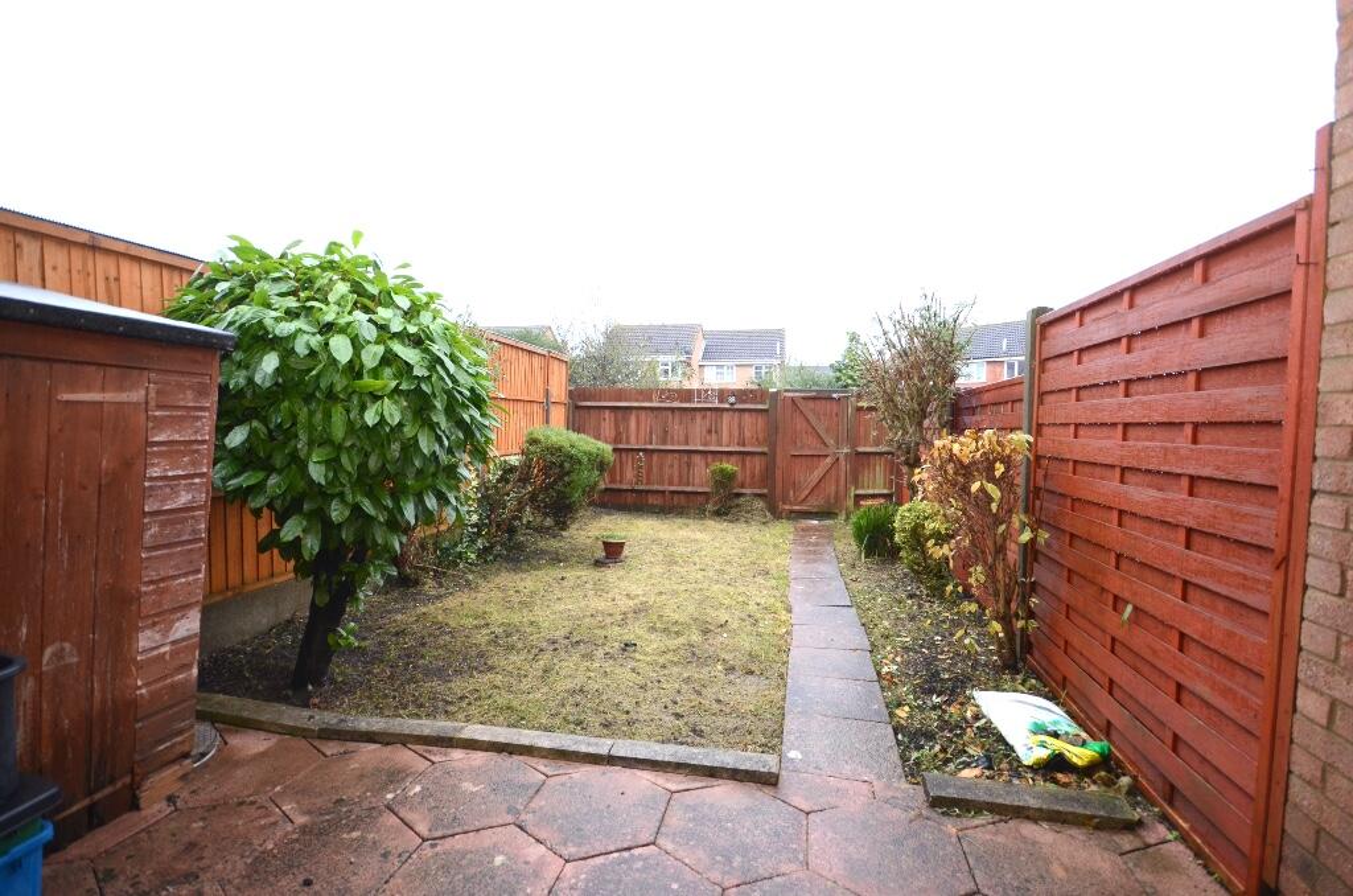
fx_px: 619
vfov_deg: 71.8
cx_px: 676
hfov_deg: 95.1
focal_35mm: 16
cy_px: 448
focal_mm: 11
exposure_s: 1/60
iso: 560
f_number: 5.6
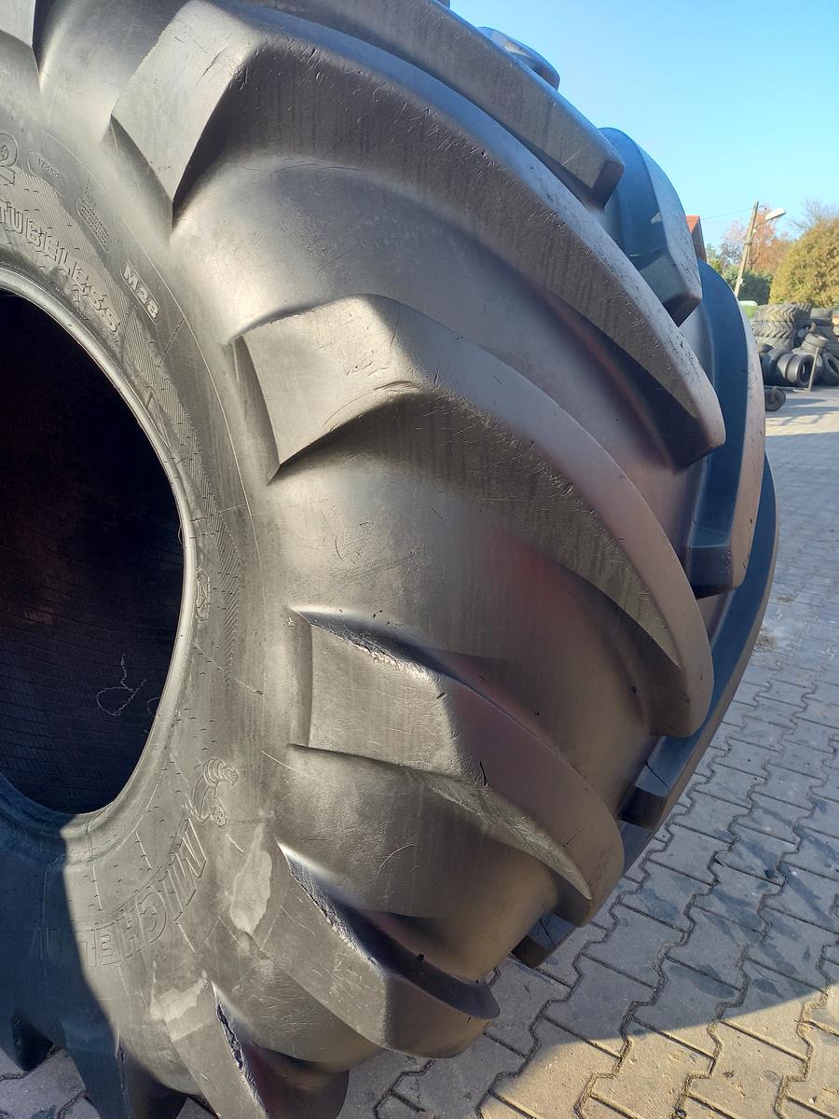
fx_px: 808
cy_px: 560
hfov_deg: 54.9
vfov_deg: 69.4
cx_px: 420
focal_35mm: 25
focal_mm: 4.65
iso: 50
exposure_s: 1/162
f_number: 1.8
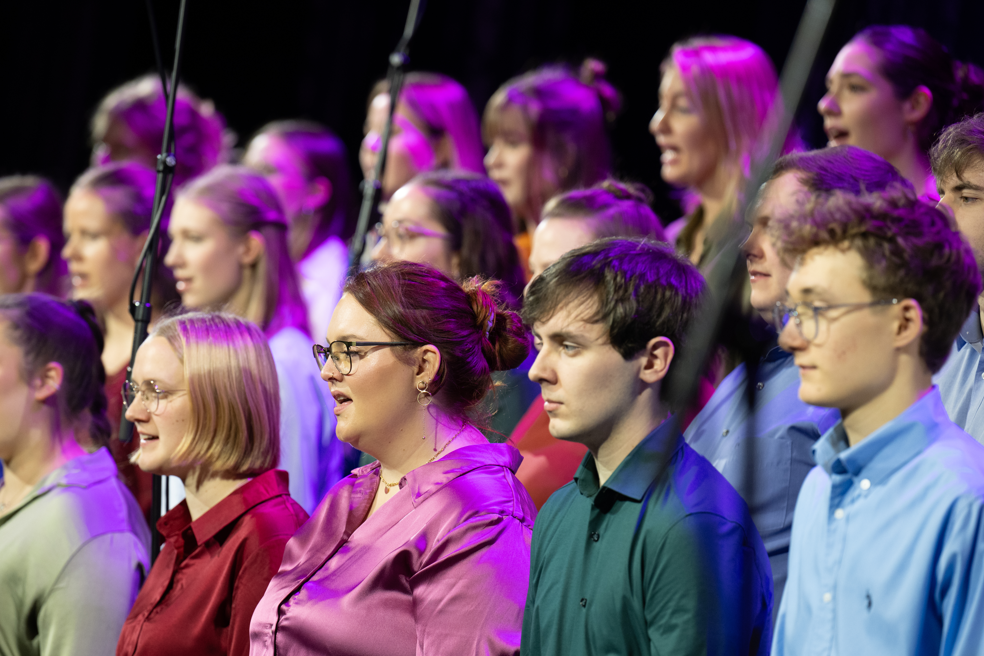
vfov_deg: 5.3
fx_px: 7024
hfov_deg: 8.0
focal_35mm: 257
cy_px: 408
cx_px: 401
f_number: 3.5
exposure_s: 1/125
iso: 1000
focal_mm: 200
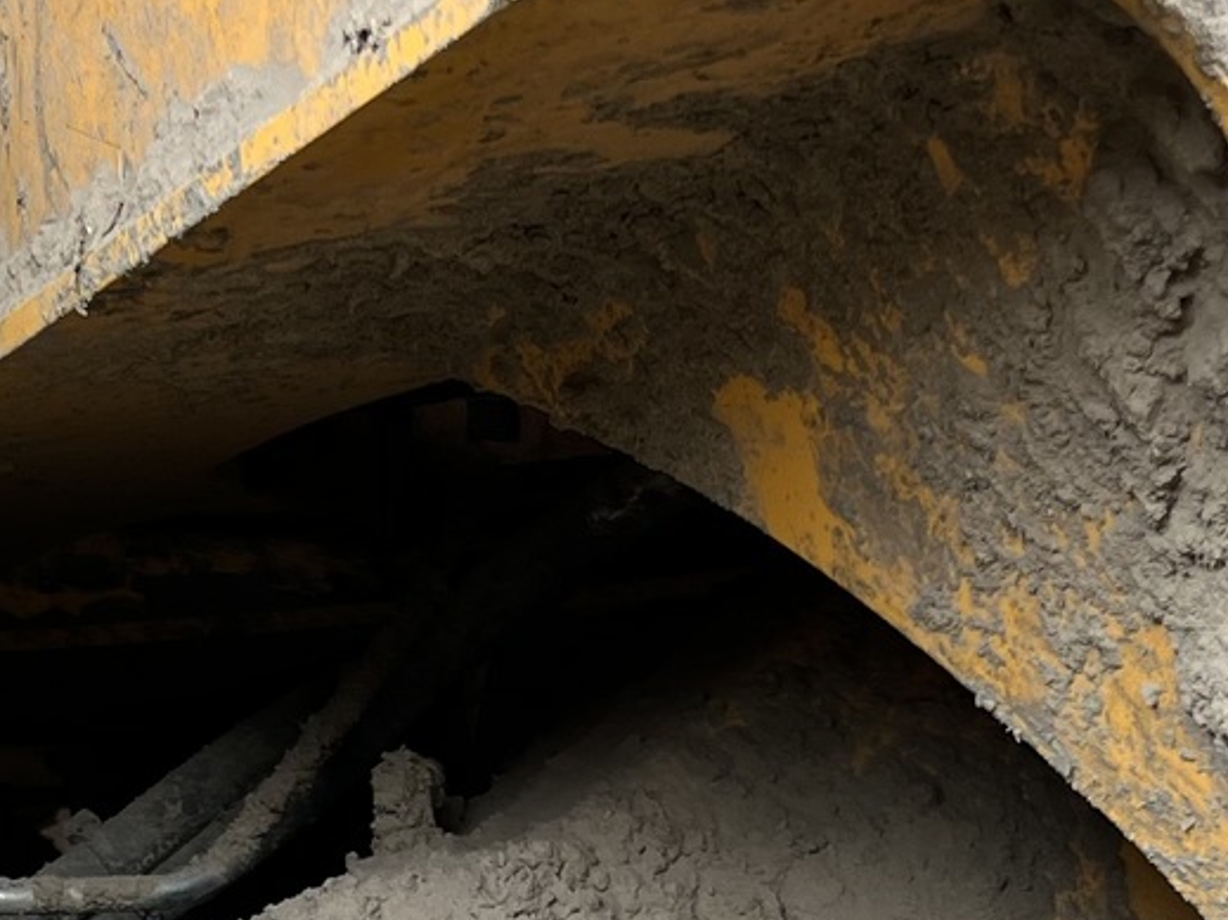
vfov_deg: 14.0
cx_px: 561
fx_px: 3582
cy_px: 1265
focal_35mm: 101
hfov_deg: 19.4
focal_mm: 5.7
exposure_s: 1/227
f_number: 1.5
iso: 40
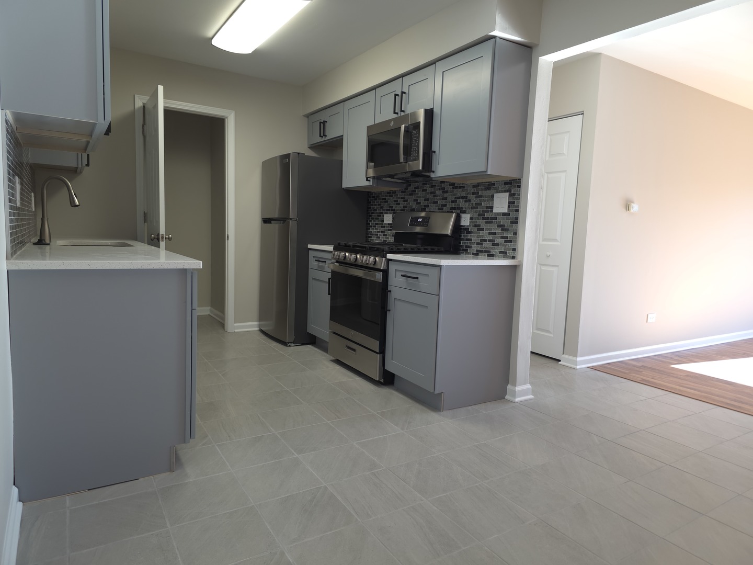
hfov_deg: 73.9
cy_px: 282
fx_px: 500
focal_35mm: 23
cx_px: 376
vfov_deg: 58.9
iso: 64
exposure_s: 1/60
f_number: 1.7
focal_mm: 6.3
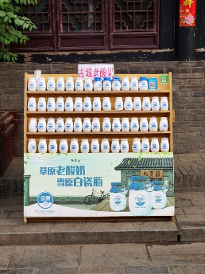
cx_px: 103
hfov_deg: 30.9
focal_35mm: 47
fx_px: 371
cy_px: 130
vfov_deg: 40.4
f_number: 8
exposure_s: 1/100
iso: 100
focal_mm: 28
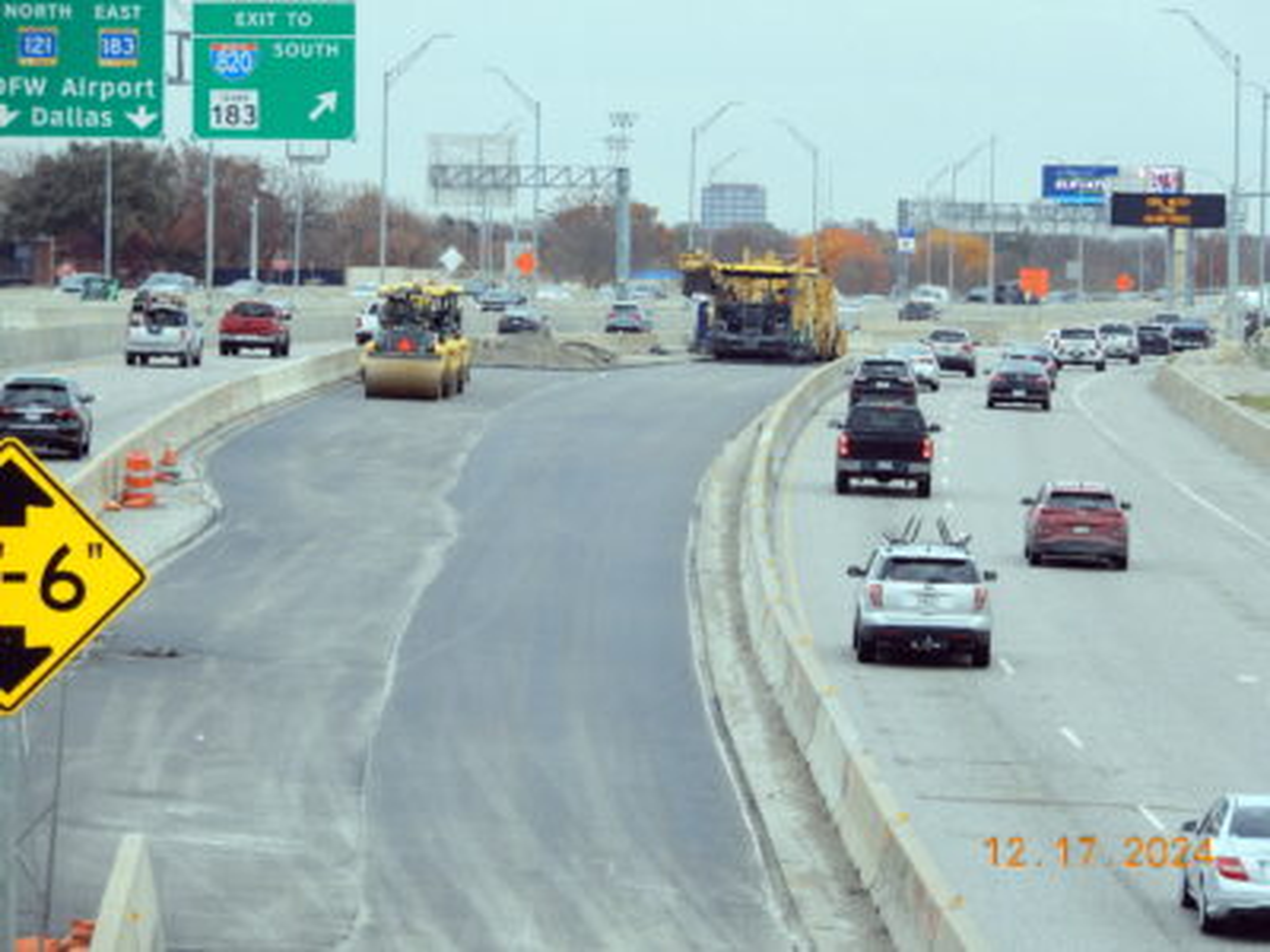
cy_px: 476
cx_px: 635
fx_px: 8255
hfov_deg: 8.8
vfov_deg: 6.6
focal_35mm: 225
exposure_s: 1/125
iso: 80
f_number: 5.6
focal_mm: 40.1
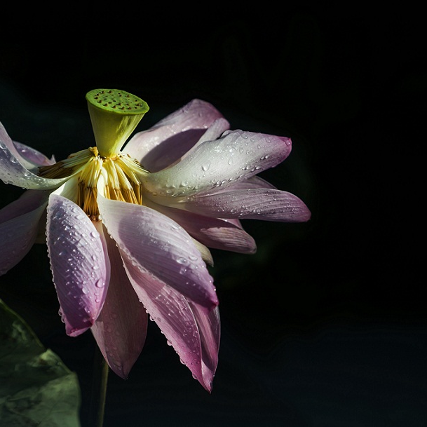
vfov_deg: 4.7
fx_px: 5192
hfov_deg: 4.7
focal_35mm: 372
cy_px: 214
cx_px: 185
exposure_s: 1/800
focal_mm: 290
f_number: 6.3
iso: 200
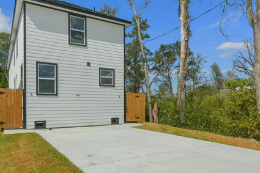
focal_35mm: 20
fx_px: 144
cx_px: 117
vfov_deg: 61.8
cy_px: 82
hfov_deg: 83.8
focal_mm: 17
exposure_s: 1/1600
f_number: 6.3
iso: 200
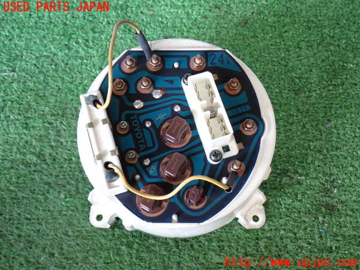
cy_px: 135
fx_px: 458
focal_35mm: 44
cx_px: 180
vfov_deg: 32.9
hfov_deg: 42.9
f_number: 2.9
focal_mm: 7.84
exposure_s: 1/40
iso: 200
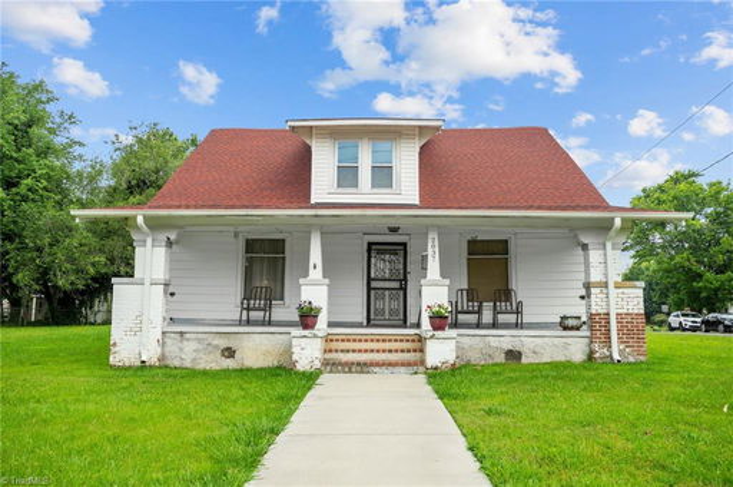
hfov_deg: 71.6
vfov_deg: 51.2
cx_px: 366
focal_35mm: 25
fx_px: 508
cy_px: 244
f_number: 8
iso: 250
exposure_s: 1/320
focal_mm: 25
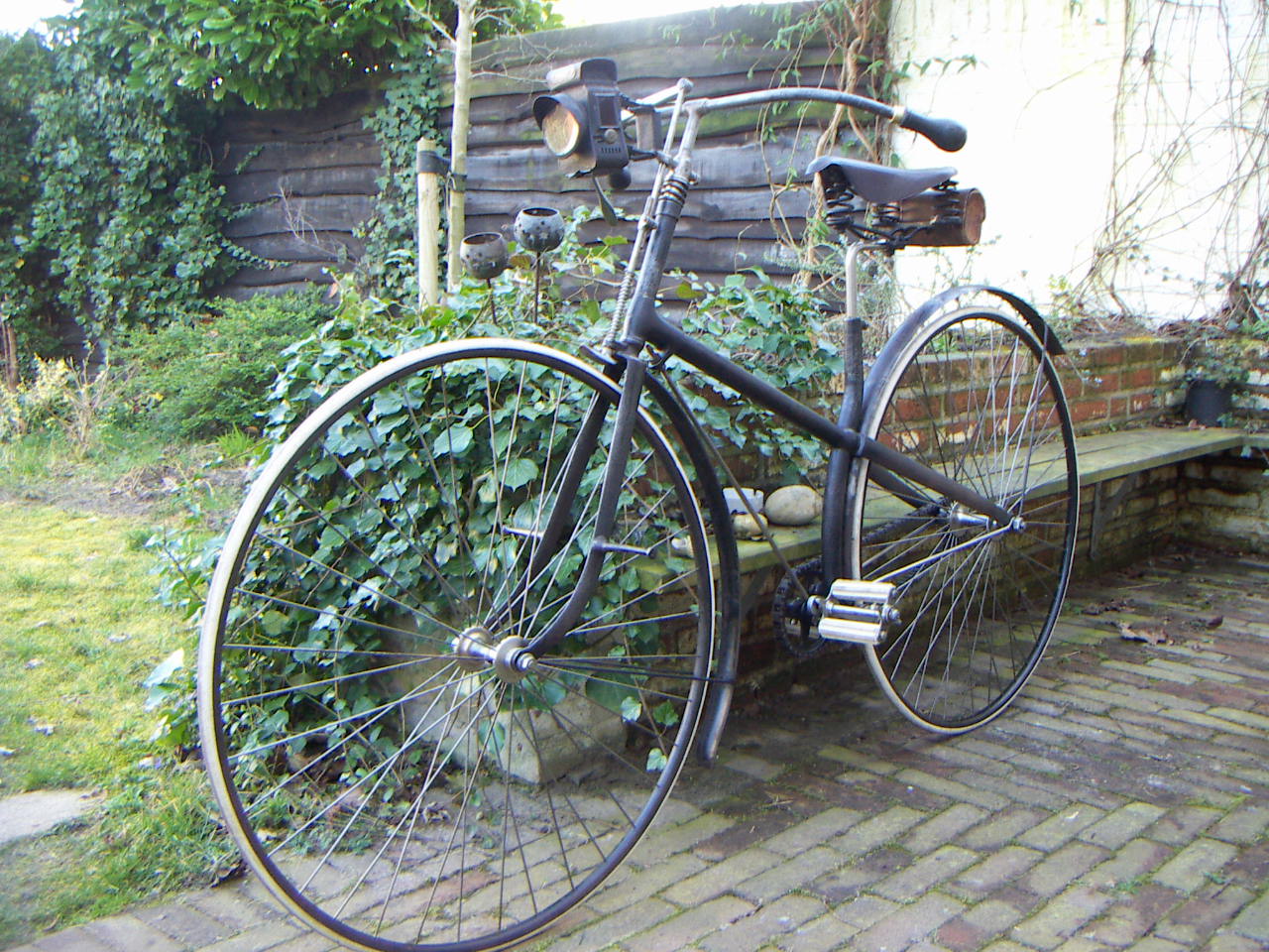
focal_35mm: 36
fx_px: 1320
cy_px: 476
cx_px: 634
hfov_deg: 51.4
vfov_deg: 39.7
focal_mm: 4.7
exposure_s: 1/50
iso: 100
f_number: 2.8
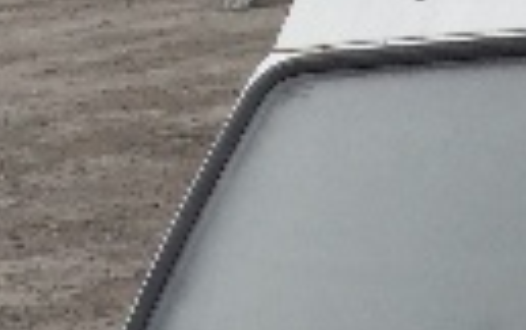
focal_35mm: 183
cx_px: 742
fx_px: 2627
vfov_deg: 6.7
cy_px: 904
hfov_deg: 11.1
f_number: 2.4
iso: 25
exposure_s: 1/286
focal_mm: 3.3
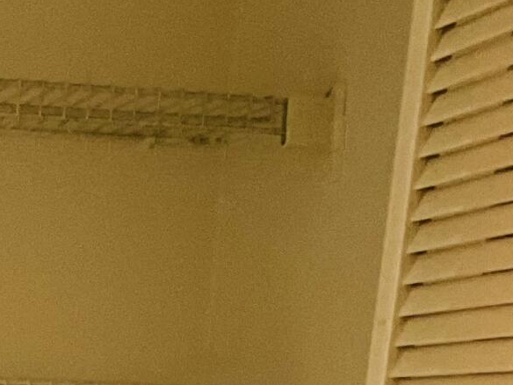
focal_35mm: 149
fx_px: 2208
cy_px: 850
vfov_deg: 9.2
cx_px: -398
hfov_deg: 12.2
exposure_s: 1/60
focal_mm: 3
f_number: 1.8
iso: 64
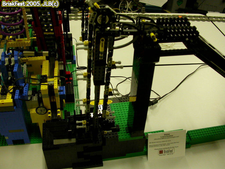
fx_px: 247
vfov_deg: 37.7
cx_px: 112
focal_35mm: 38
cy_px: 84
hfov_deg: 49.0
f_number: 2.6
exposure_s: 1/17.4
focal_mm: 7.85
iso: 100
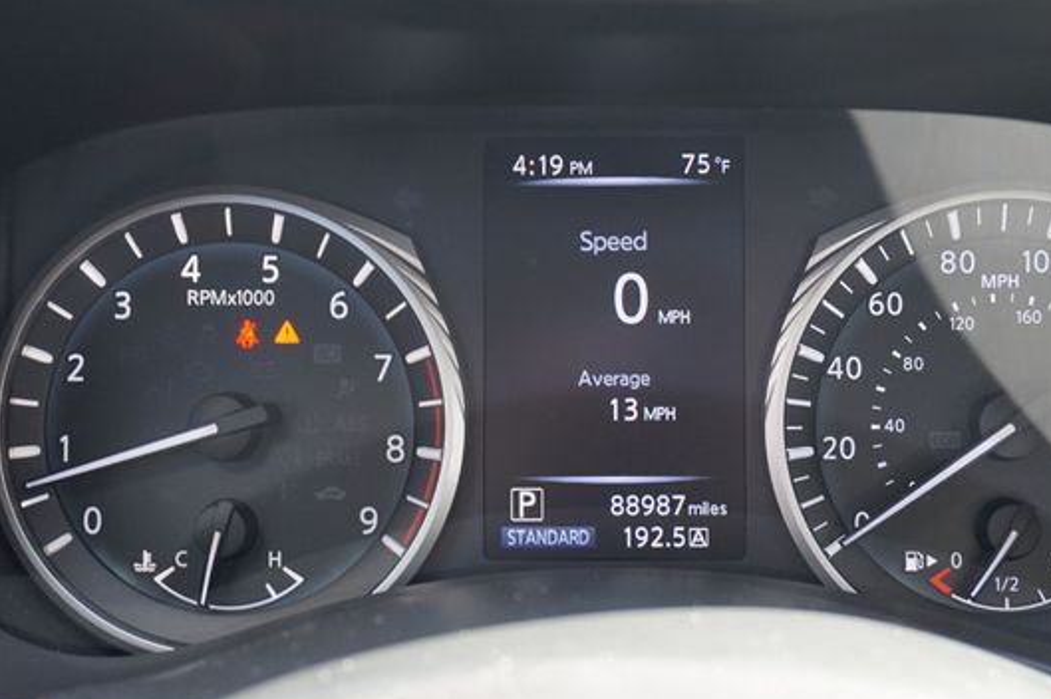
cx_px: 600
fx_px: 1535
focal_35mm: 53
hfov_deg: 37.7
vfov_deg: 25.7
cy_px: 353
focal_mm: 29
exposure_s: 1/60
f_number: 4.5
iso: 320
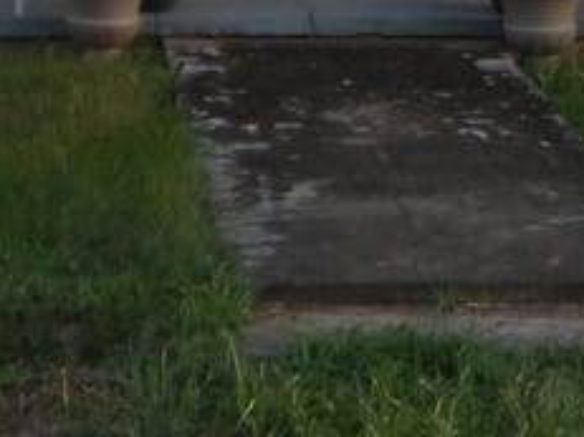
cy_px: -523
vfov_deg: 7.0
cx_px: 302
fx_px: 3406
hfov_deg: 9.8
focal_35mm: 202
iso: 64
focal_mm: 5.9
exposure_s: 1/93.2
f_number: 3.8
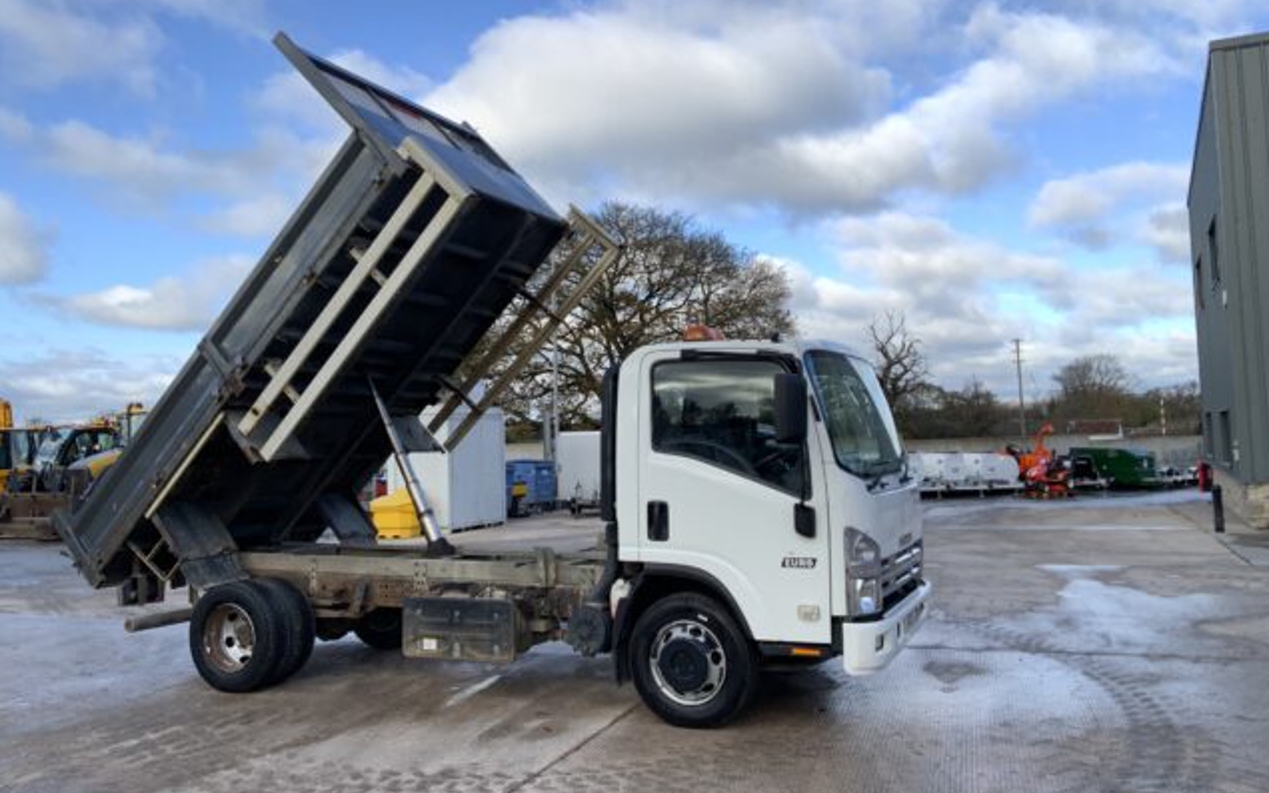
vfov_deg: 40.6
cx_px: 635
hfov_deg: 61.2
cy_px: 374
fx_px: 1072
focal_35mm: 31
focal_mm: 3
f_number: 1.8
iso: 16
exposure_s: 1/221
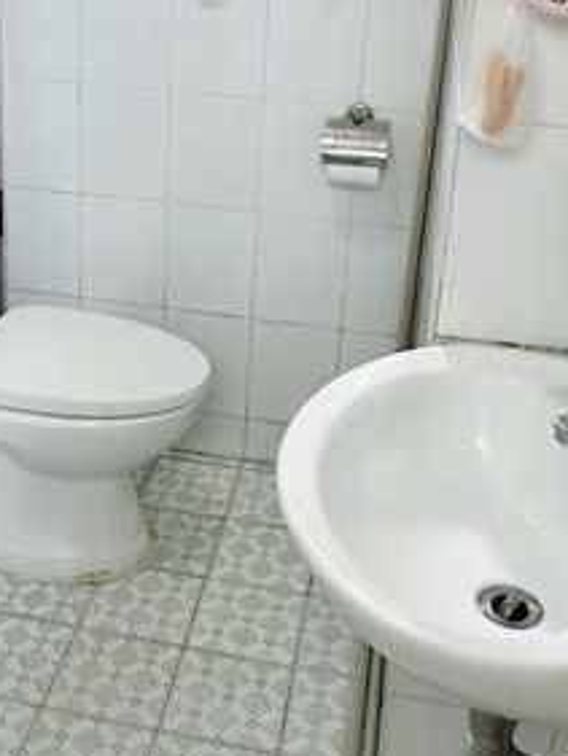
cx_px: 202
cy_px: 213
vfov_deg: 36.8
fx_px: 1115
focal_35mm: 51
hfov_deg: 28.4
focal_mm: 2.22
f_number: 2.2
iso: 320
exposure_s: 1/50
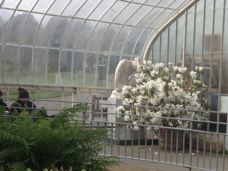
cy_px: 159
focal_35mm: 88
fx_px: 580
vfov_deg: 16.5
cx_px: 178
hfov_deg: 22.0
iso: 50
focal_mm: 4.28
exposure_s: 1/986
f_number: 2.4
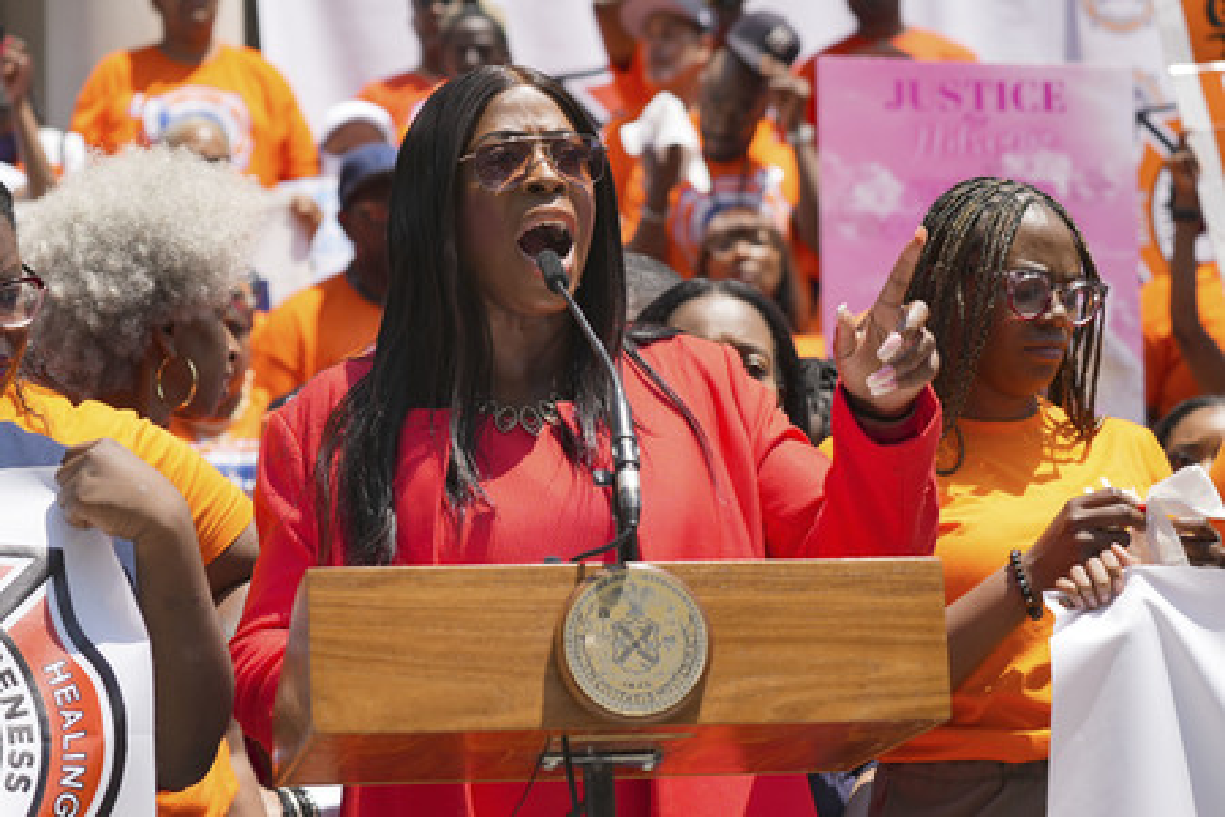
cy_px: 408
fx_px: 3403
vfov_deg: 13.7
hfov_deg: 20.4
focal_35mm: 100
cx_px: 612
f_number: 5.6
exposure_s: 1/500
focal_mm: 100
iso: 100
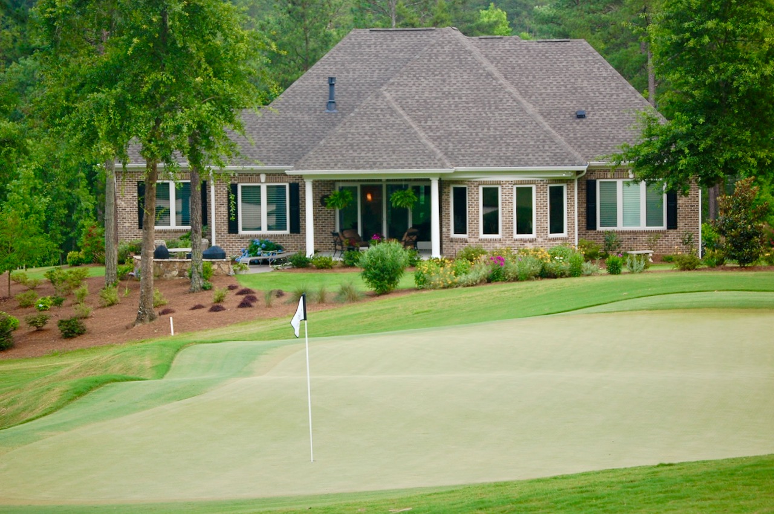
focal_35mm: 105
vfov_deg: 13.0
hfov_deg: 19.5
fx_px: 2255
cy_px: 257
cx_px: 387
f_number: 4.5
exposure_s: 1/125
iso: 450
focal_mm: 70
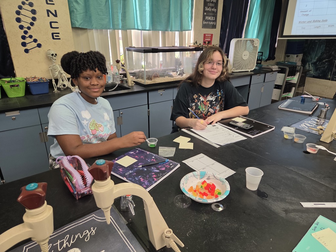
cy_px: 126
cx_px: 168
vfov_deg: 58.9
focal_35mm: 23
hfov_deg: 73.9
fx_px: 223
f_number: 1.8
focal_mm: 5.4
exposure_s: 1/60
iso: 125
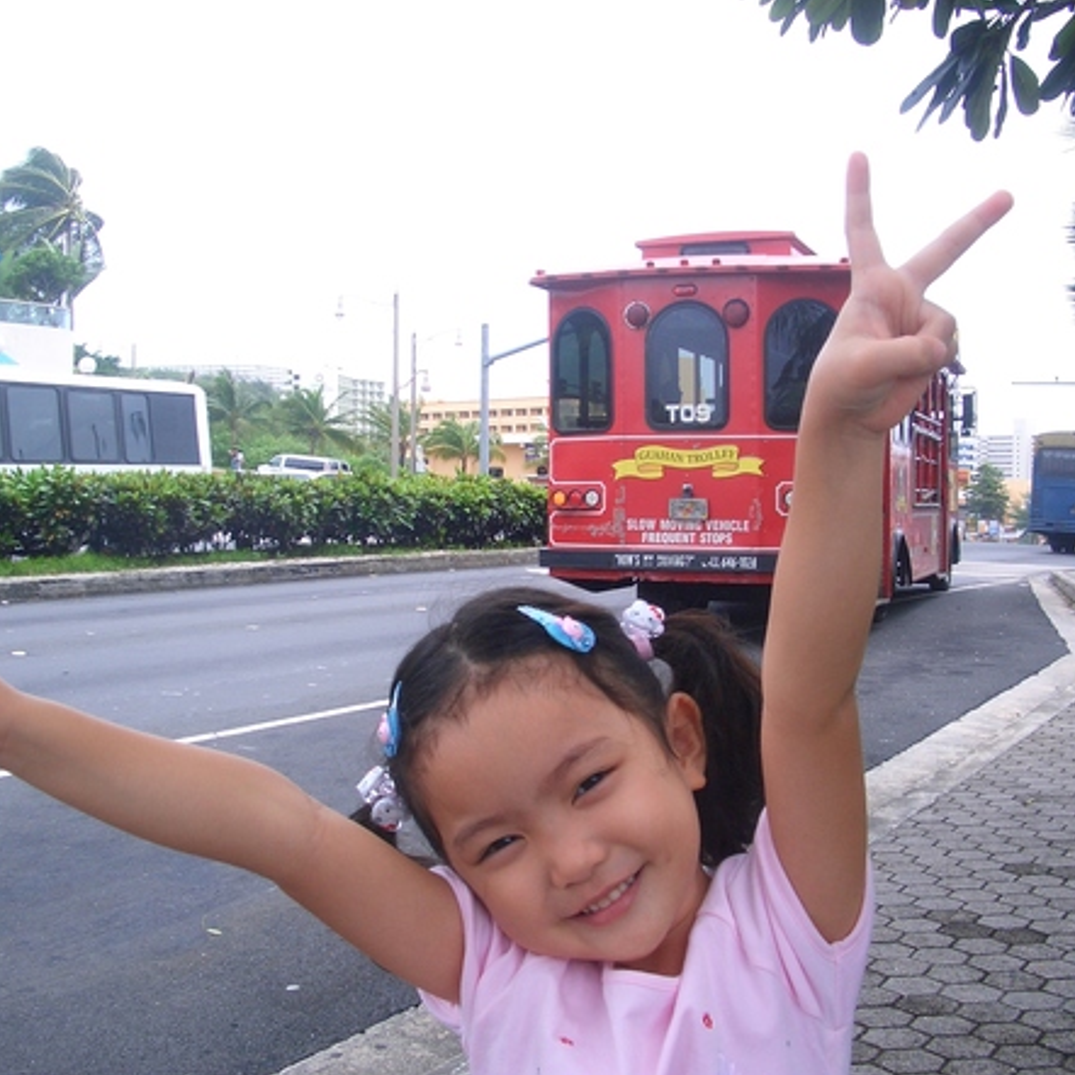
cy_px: 530
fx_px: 1476
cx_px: 562
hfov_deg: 40.0
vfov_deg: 40.0
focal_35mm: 42
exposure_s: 1/160
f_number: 4.3
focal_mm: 5.8
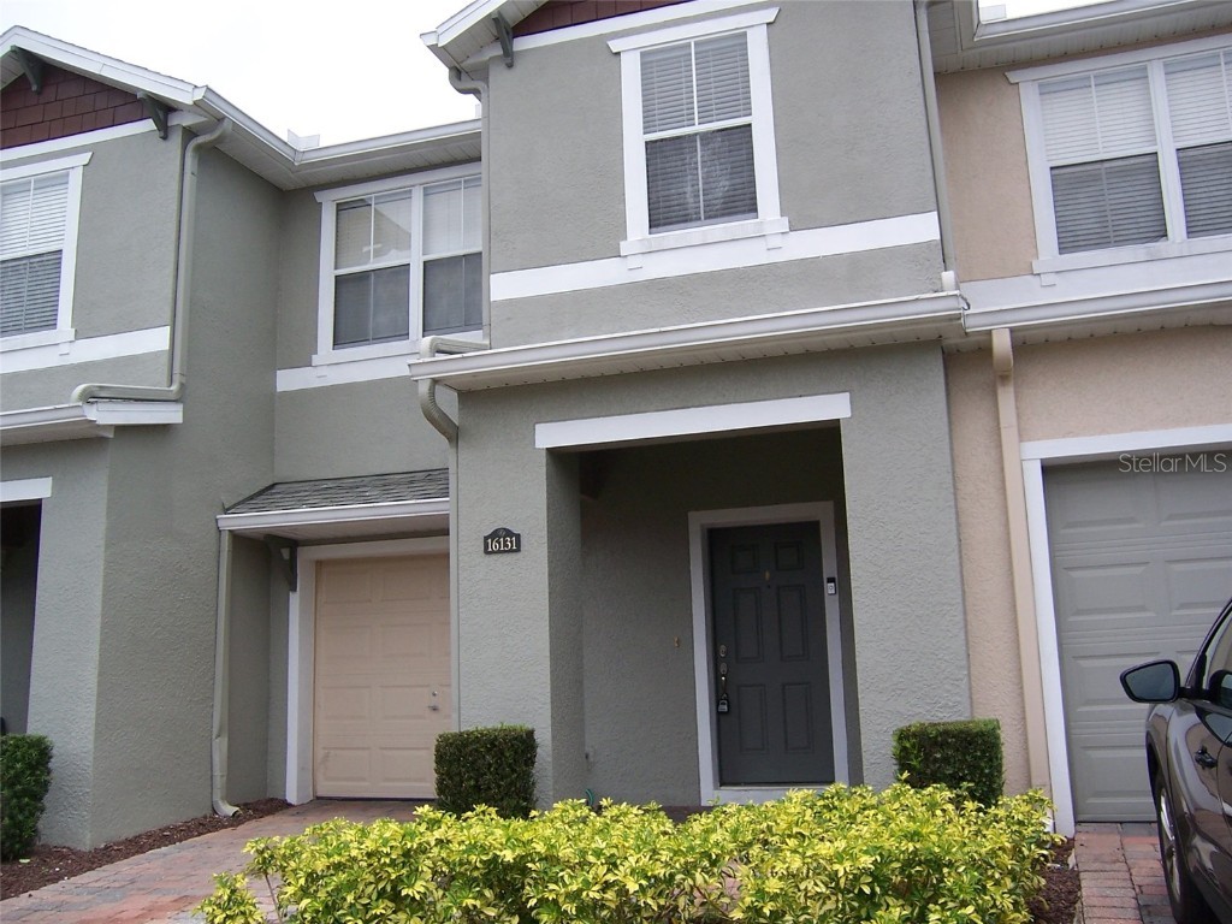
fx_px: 1174
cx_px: 616
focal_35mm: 33
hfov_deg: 55.4
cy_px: 462
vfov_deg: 42.9
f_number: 3.4
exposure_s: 1/750
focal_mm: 5.5
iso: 80
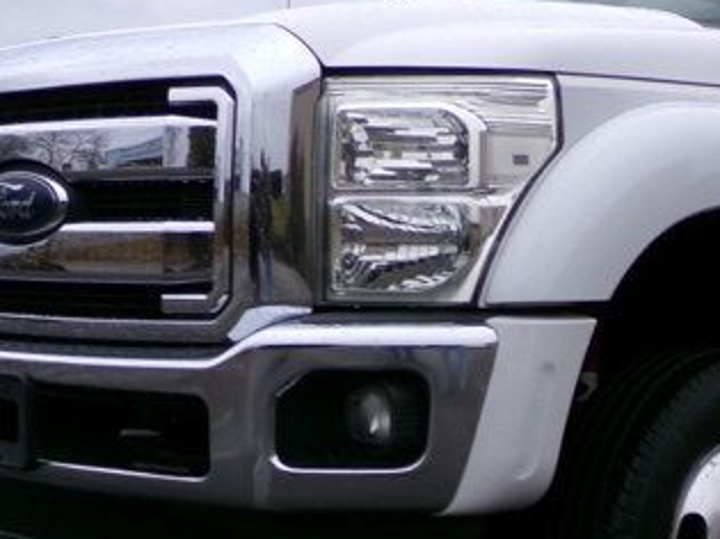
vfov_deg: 18.8
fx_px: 1622
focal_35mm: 78
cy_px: 372
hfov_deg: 24.7
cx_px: 567
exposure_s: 1/200
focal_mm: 4.3
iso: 100
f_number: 3.7
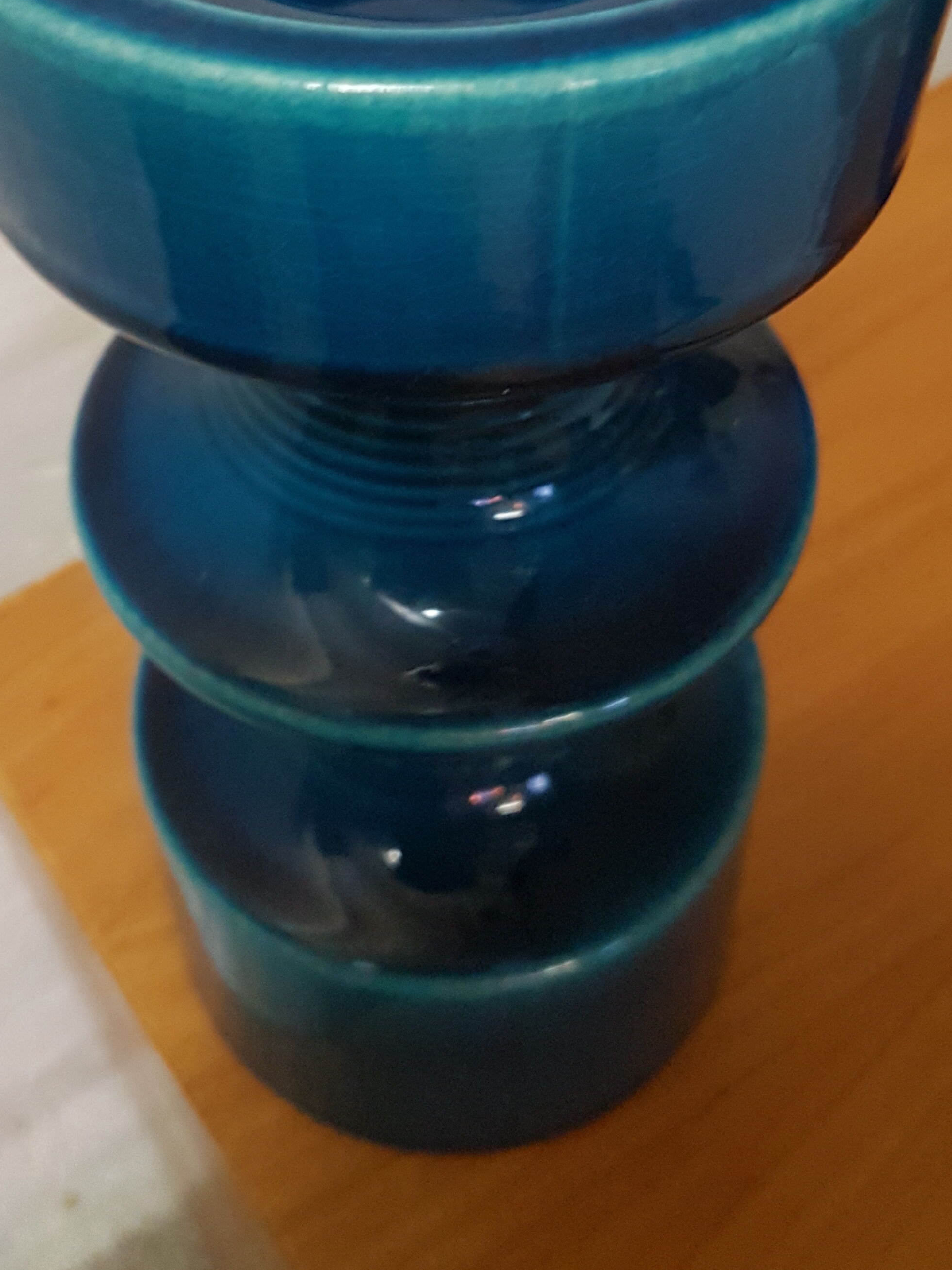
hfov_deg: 36.0
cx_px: 458
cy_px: 362
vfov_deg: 45.6
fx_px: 1467
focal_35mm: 40
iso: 250
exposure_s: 1/10
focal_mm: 4.2
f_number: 1.7
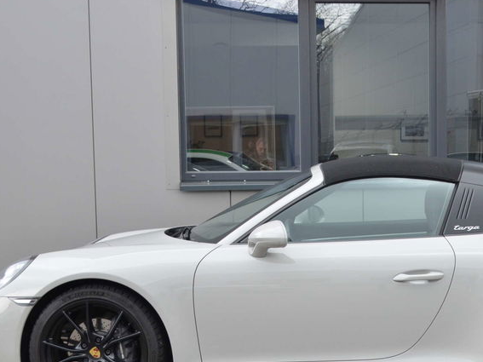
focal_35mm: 78
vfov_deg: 18.8
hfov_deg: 24.7
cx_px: 362
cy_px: 256
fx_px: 1088
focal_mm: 30
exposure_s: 1/60
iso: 560
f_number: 4.5
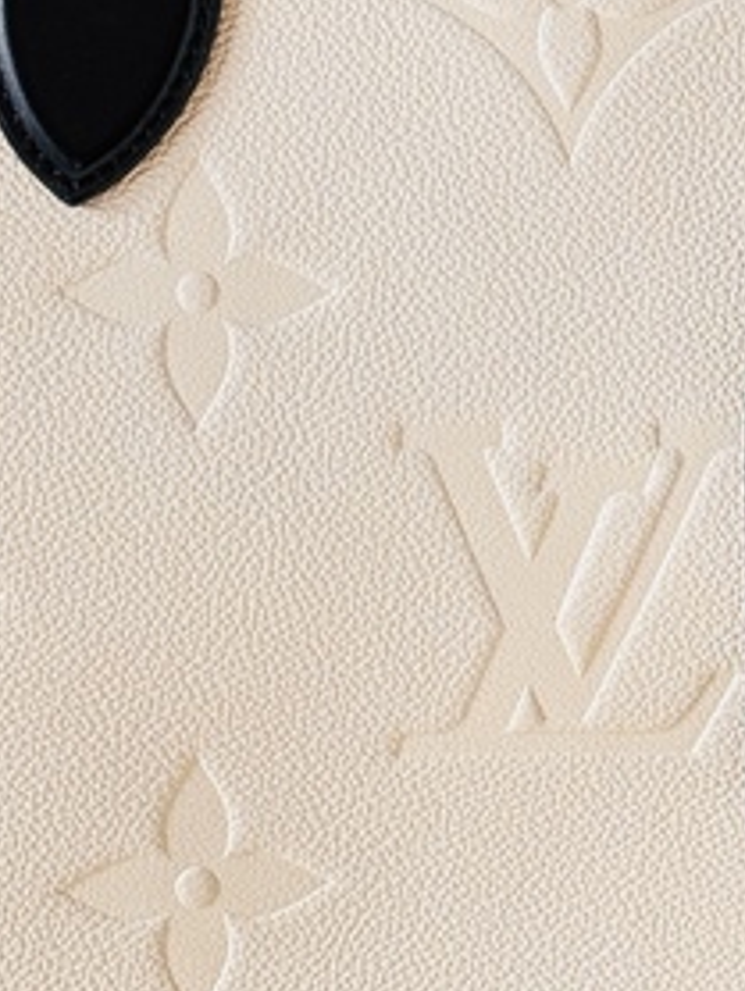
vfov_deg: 11.2
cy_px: -36
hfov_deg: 8.5
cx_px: 481
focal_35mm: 174
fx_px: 4985
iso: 64
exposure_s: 1/216
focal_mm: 6.76
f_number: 1.78
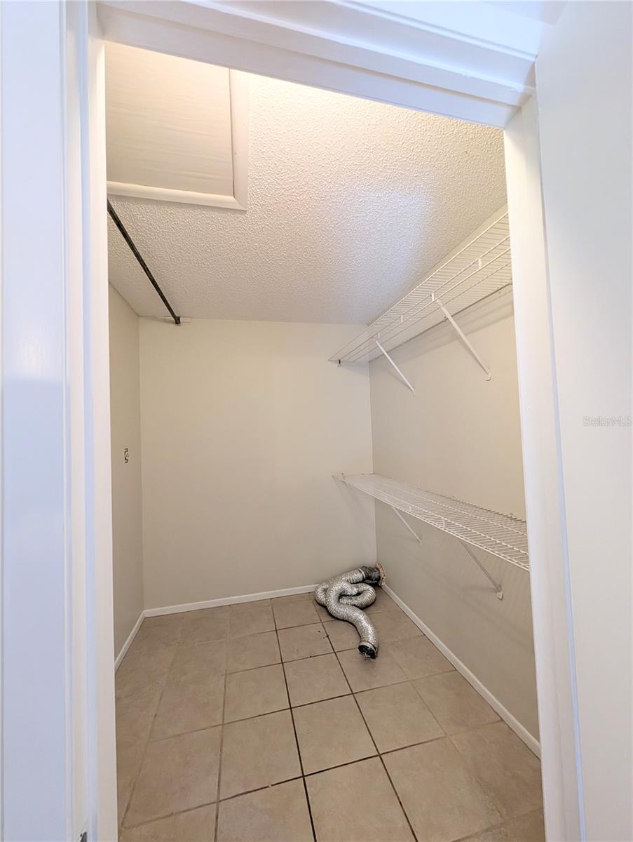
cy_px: 421
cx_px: 316
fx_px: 292
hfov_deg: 94.6
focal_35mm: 12
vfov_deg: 110.5
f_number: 1.7
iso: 423
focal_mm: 2.02
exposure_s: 1/120
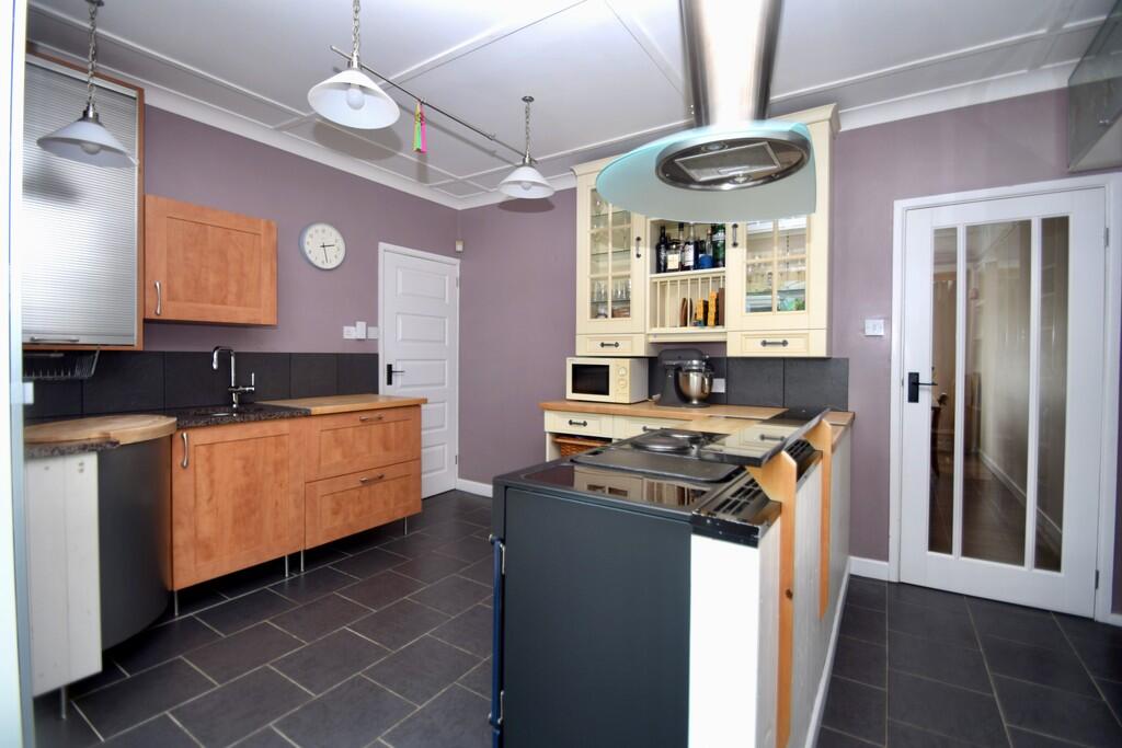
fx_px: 468
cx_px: 561
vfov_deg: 77.3
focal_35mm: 15
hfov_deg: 100.4
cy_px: 374
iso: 100
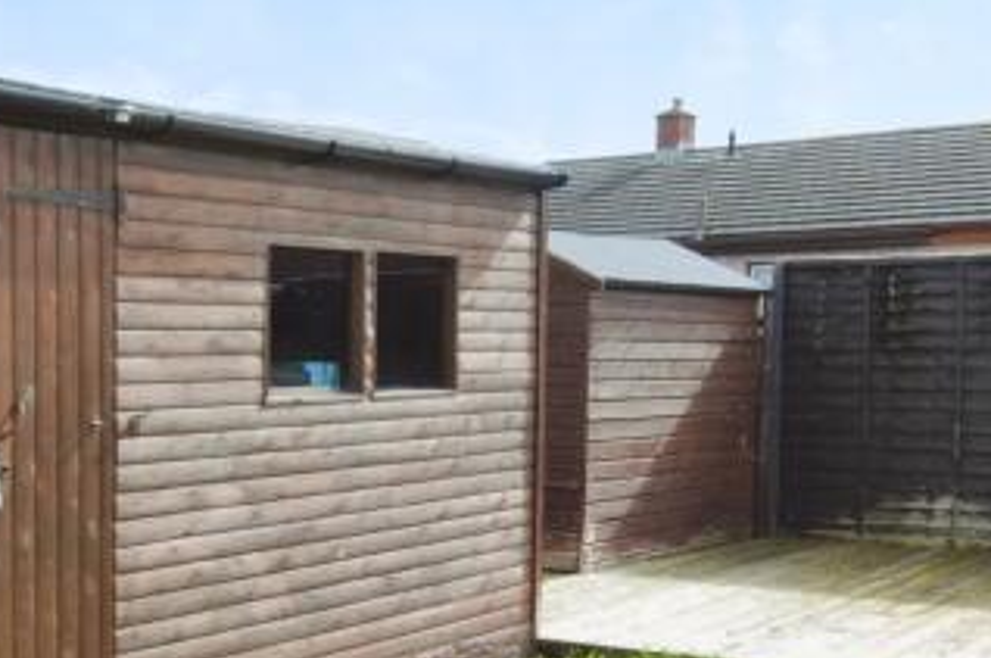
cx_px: 552
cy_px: 504
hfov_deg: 34.5
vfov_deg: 23.0
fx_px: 1594
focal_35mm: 58
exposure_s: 1/160
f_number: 7.1
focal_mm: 12
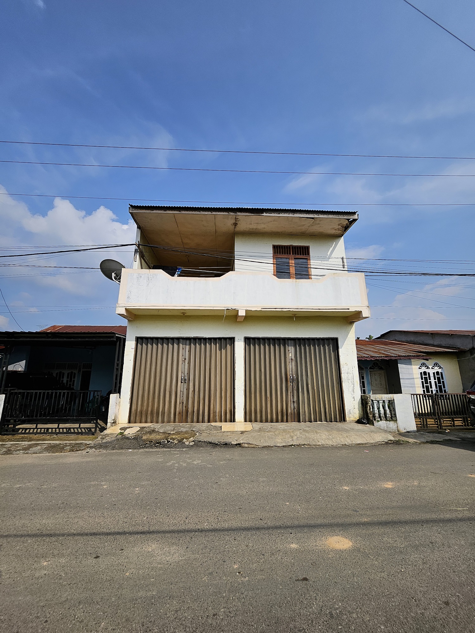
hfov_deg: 89.9
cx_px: 238
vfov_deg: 106.2
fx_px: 238
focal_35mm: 13
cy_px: 316
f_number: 2.2
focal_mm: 1.7
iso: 32
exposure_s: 1/2604
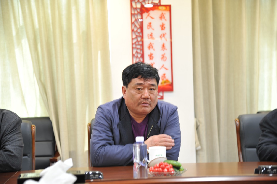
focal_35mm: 70
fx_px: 538
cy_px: 92
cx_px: 138
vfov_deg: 19.4
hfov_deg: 28.9
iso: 200
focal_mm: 70
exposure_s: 1/5
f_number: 4
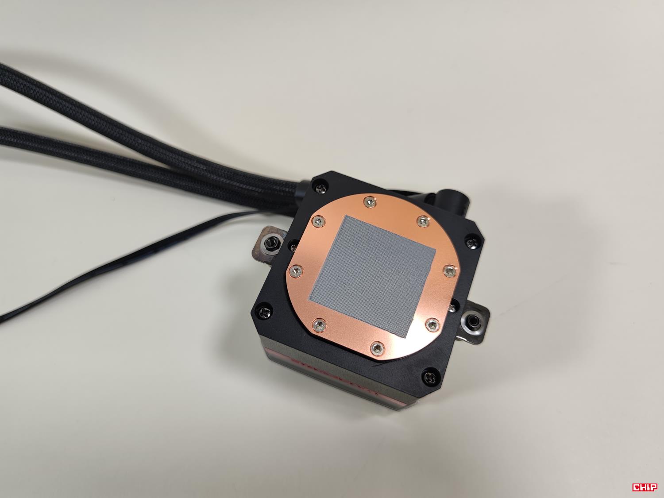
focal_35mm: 25
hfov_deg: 69.4
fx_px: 480
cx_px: 332
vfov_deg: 54.9
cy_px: 249
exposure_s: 1/100
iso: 55
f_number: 1.85
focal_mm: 6.78
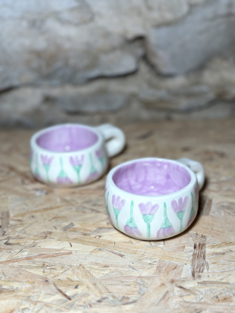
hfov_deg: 30.3
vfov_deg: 39.7
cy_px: 156
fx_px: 434
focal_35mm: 48
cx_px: 118
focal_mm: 6.86
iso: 100
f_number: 1.78
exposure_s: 1/121
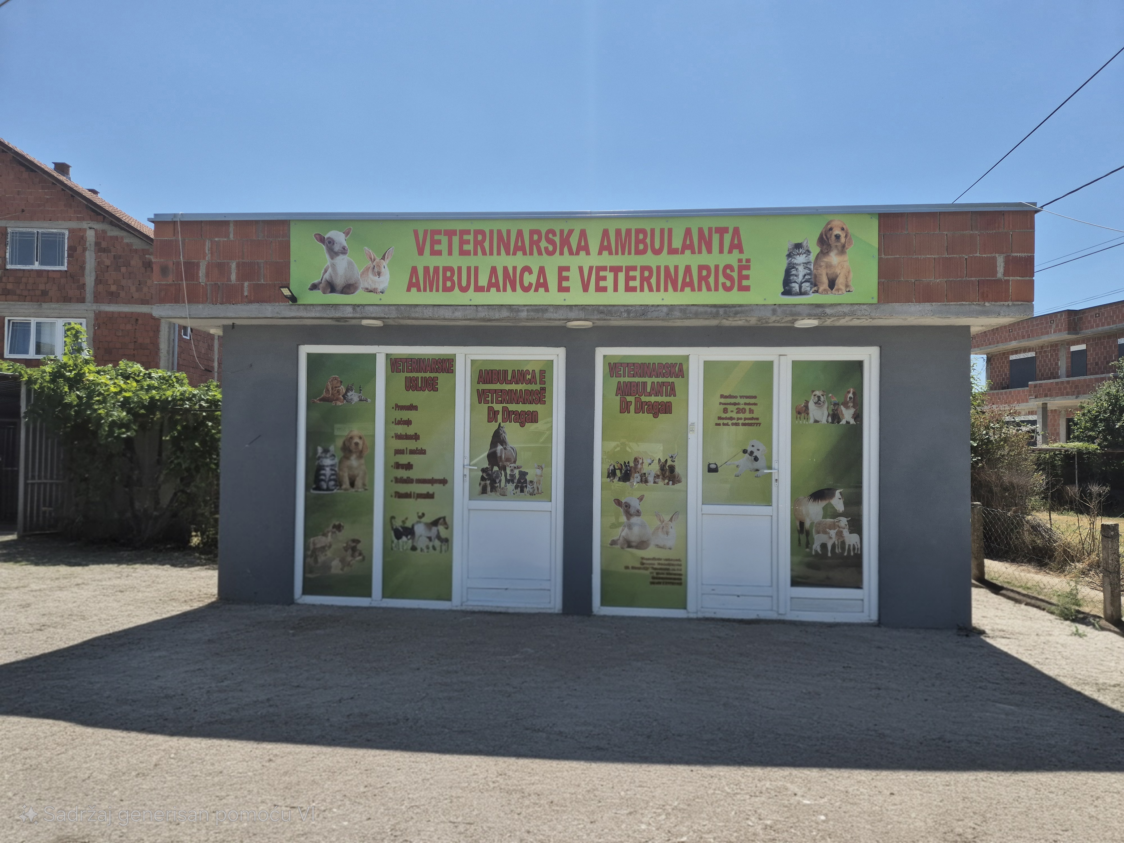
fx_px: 747
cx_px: 562
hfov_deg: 73.9
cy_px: 422
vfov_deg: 58.9
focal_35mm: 23
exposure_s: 1/2500
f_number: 1.8
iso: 25
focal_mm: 5.4
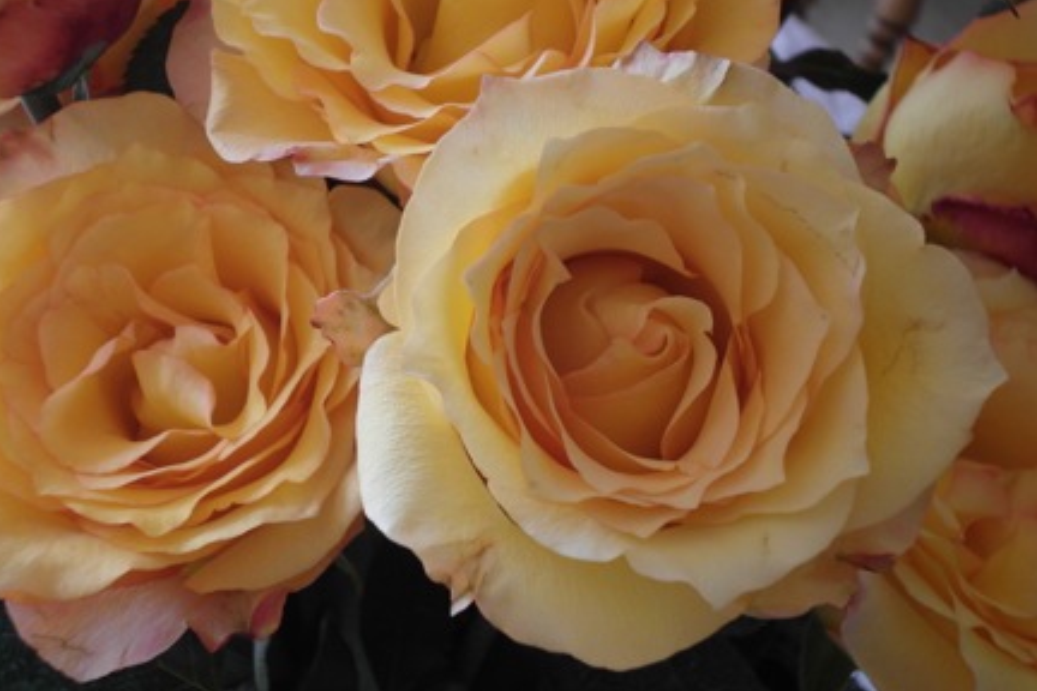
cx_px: 511
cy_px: 300
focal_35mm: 53
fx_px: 1527
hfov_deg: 37.5
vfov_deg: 25.5
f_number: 4.4
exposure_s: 1/45
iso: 160
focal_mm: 9.1
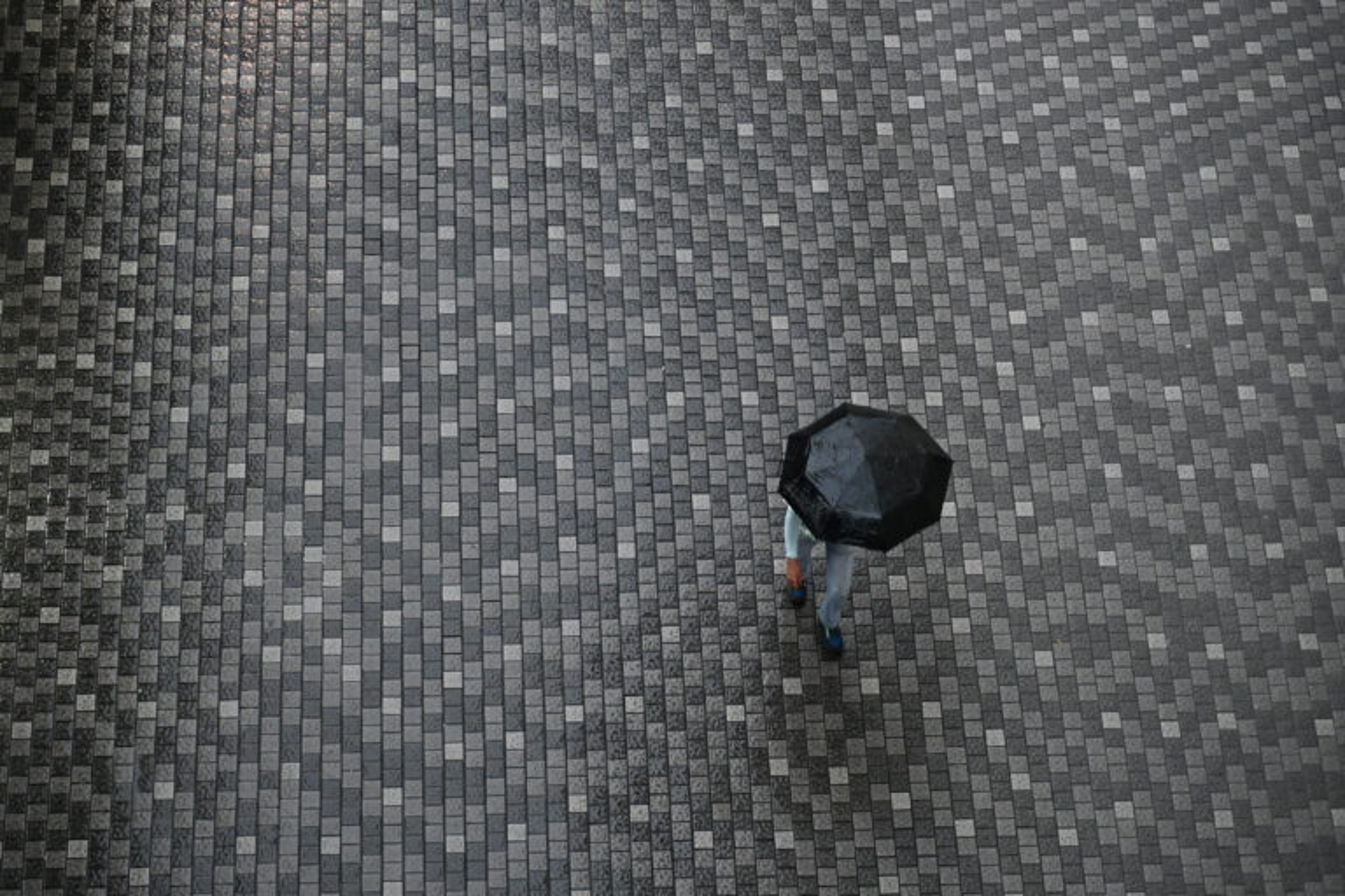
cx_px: 672
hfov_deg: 25.1
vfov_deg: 16.9
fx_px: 3026
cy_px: 448
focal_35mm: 81
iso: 2200
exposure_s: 1/125
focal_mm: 54
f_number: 4.5
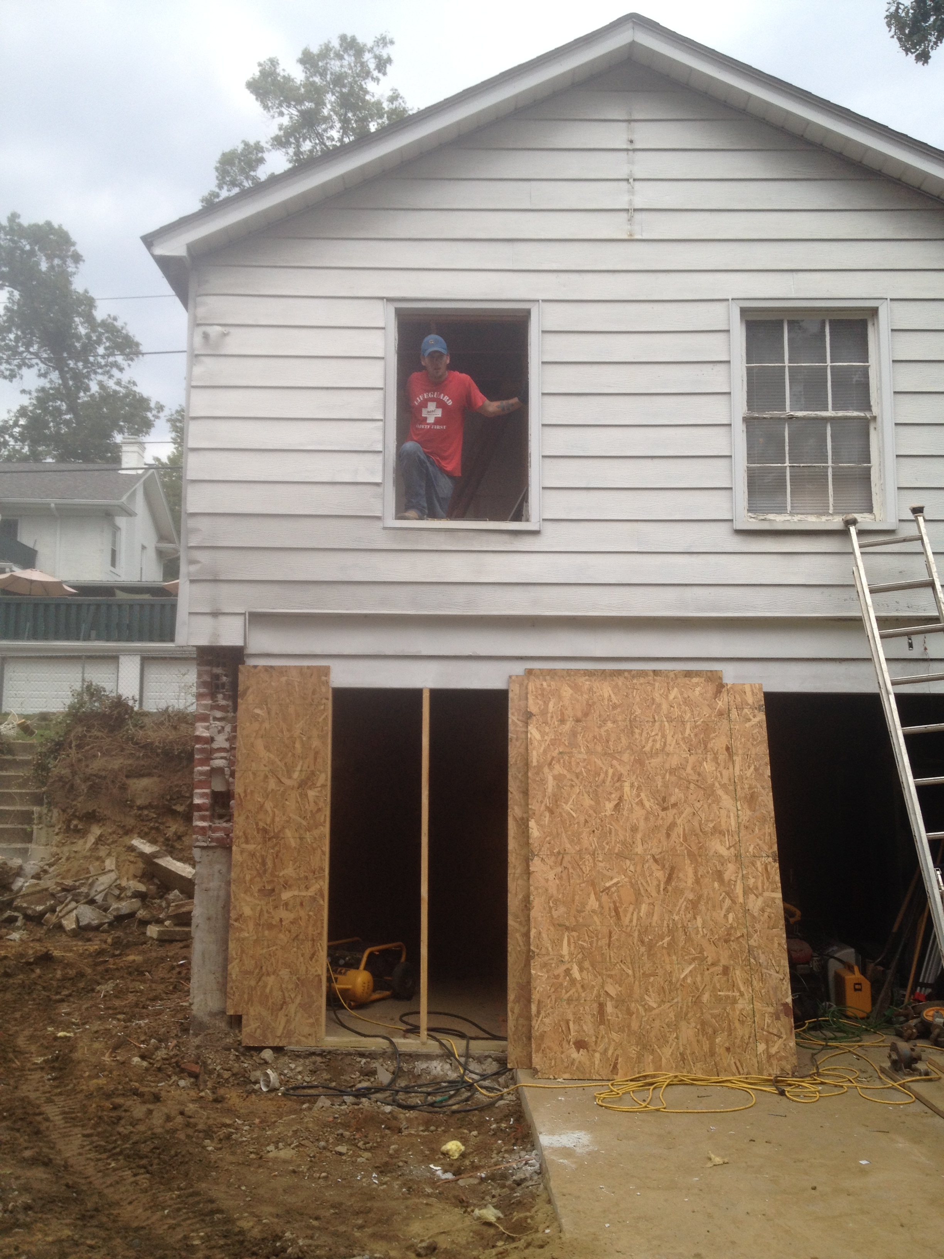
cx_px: 472
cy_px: 630
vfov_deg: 52.6
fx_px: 1273
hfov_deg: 40.7
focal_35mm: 35
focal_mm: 4.28
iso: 50
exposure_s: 1/302
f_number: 2.4
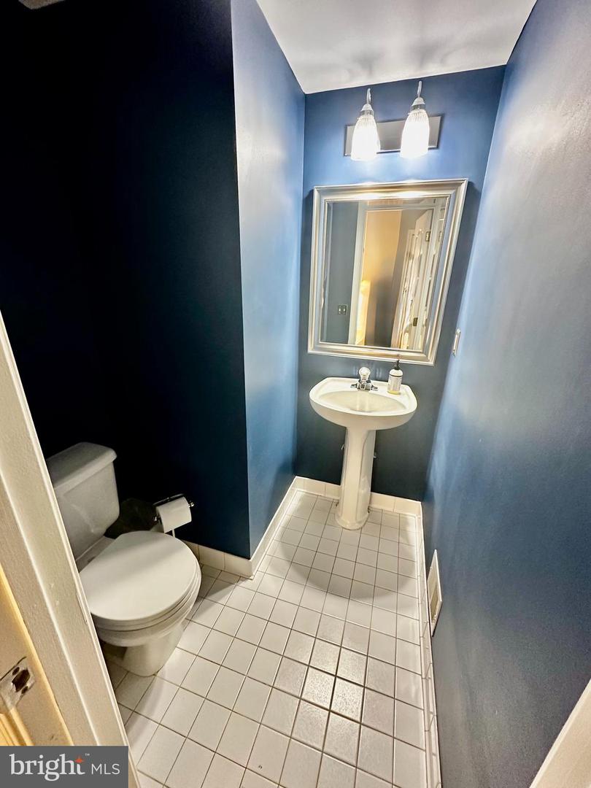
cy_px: 394
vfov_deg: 102.1
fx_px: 319
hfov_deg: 85.7
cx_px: 296
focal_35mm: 14
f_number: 2.2
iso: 400
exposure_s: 1/60
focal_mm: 2.22
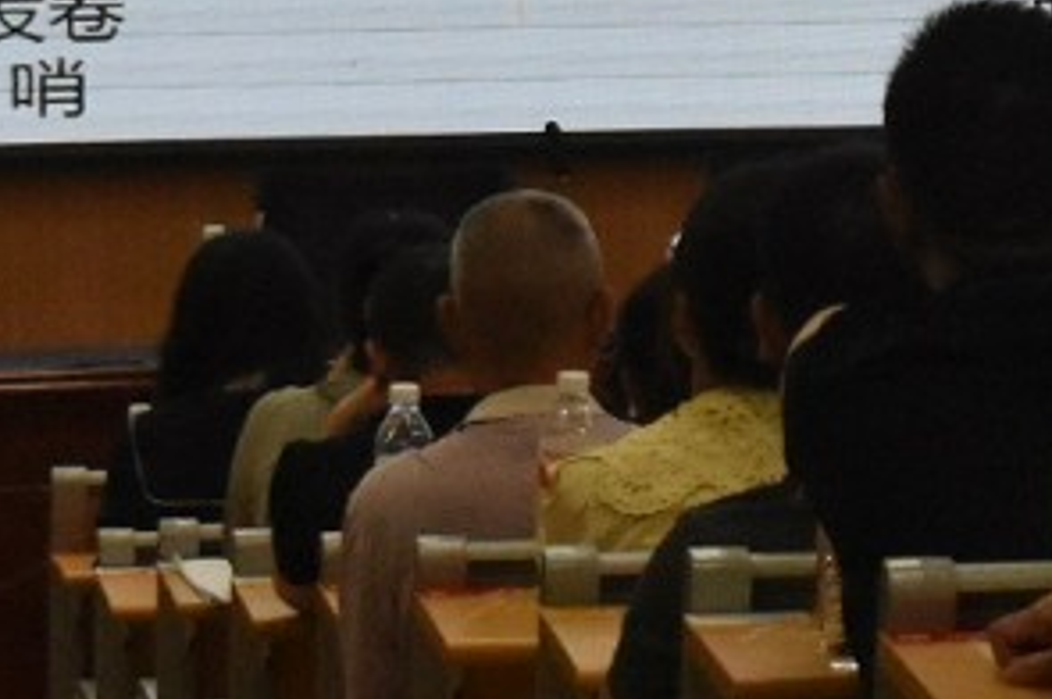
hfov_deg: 6.0
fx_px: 9983
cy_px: -82
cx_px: 842
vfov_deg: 4.0
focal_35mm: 342
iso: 3200
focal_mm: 42
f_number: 5
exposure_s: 1/250
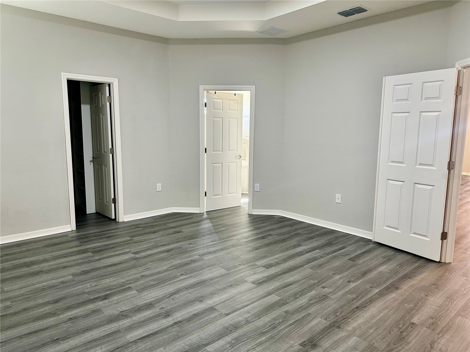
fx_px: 326
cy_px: 176
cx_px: 235
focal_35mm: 24
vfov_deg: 56.8
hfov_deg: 71.6
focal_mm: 6.86
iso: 320
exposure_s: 1/60
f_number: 1.78
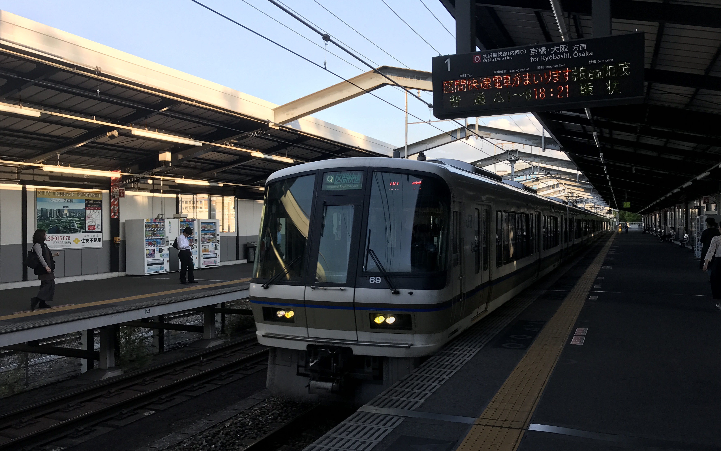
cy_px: 234
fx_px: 589
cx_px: 363
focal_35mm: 30
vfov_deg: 41.8
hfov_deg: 62.9
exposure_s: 1/346
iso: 20
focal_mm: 3.99
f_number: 1.8
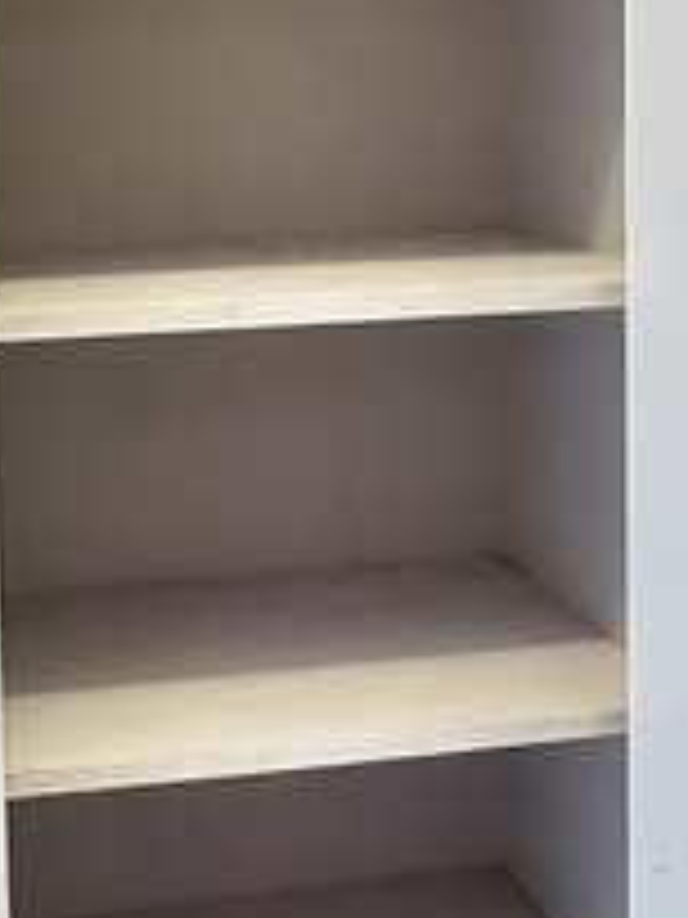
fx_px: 1961
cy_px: 243
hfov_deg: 19.9
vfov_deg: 26.0
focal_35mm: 74
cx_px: 387
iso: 640
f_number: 2.2
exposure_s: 1/60
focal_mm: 2.22
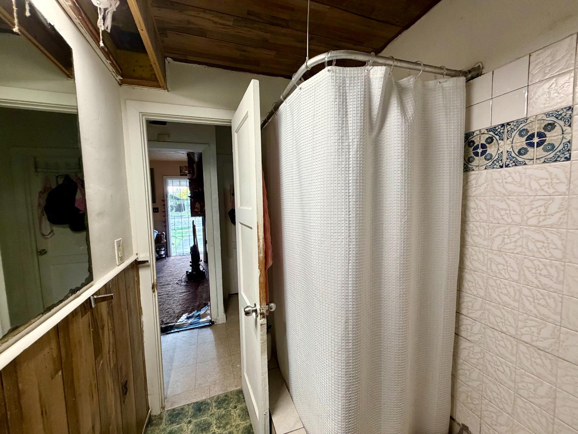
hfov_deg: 102.1
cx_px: 289
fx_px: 234
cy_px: 217
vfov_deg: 85.7
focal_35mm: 14
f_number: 2.2
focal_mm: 2.22
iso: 320
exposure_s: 1/60
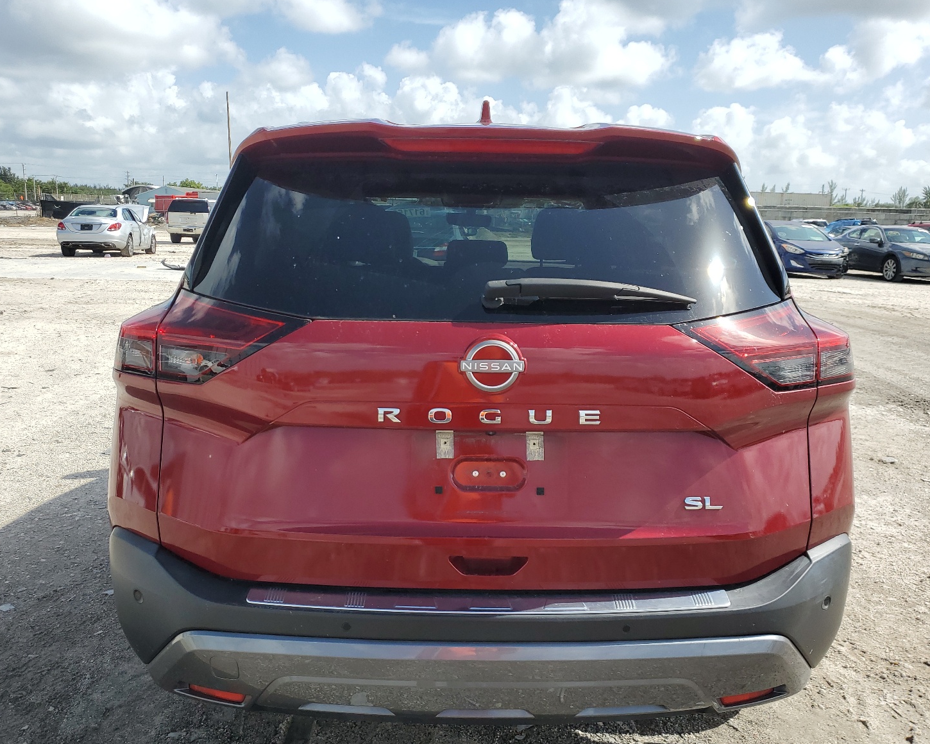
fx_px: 771
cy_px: 378
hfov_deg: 62.2
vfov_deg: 51.5
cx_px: 463
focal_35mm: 28
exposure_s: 1/2500
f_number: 1.5
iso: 50
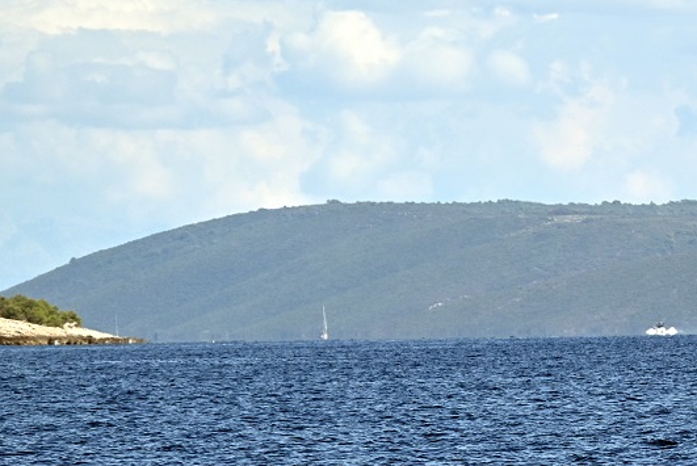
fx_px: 9843
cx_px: 763
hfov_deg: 4.0
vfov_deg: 2.7
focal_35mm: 508
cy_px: 569
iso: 250
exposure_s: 1/2500
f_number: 5
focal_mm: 180
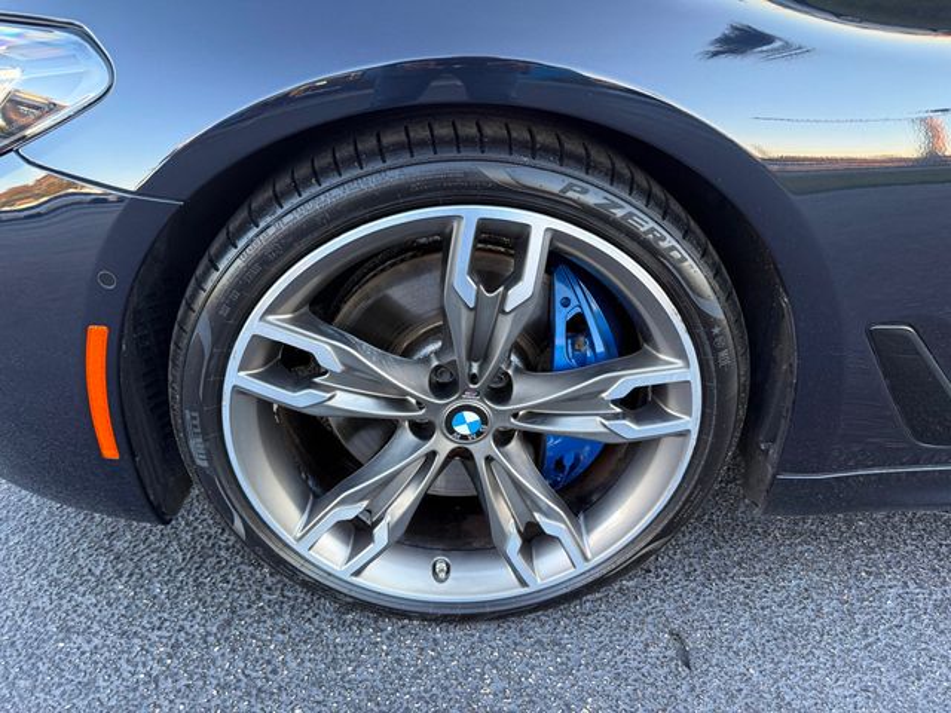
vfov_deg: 56.8
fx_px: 659
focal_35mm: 24
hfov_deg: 71.6
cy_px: 356
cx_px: 476
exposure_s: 1/121
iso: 200
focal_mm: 6.76
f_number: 1.78
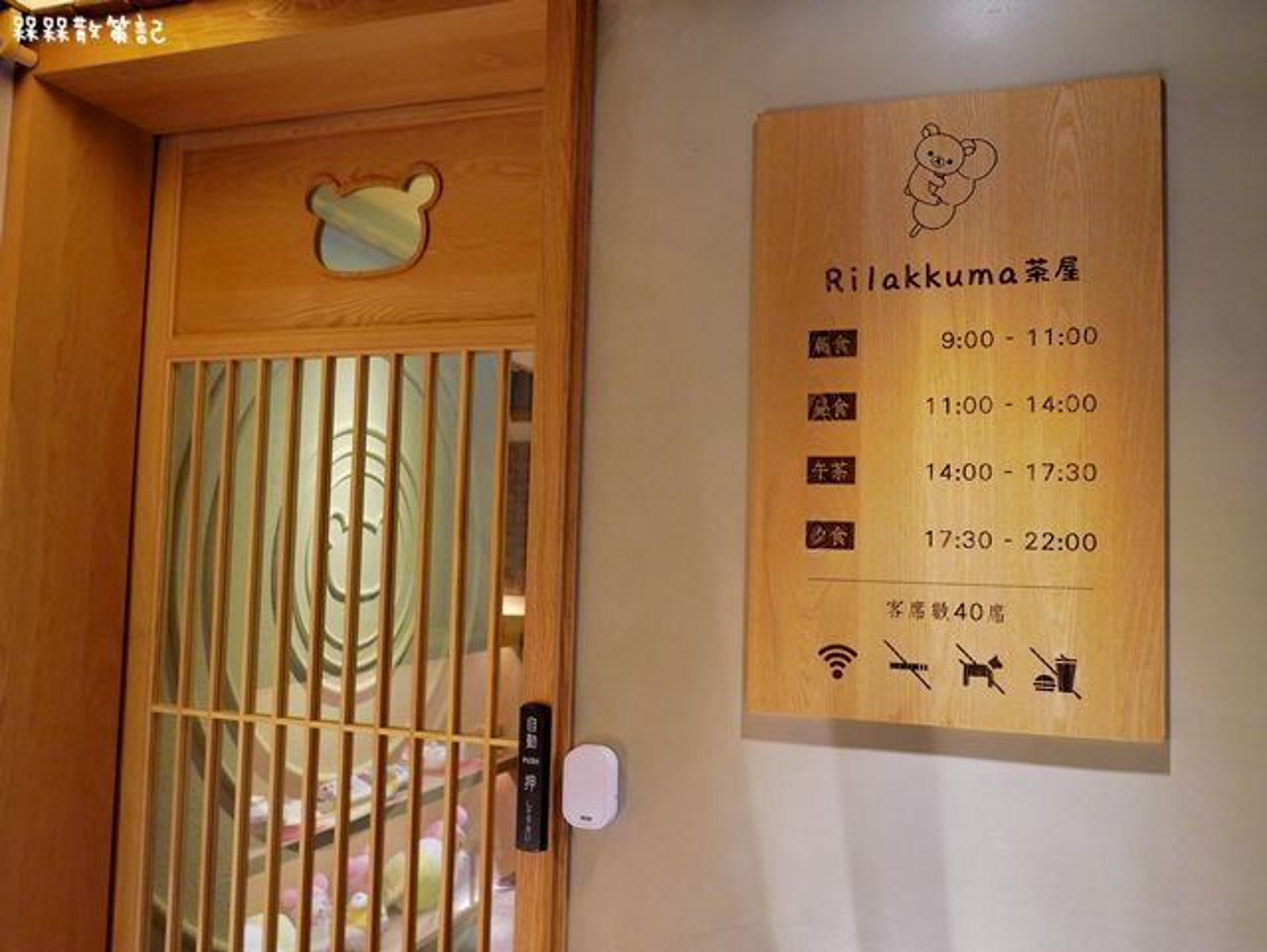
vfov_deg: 46.9
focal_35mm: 30
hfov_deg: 59.9
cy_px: 476
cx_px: 634
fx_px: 1099
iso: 200
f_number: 3.2
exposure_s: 1/20
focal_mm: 15
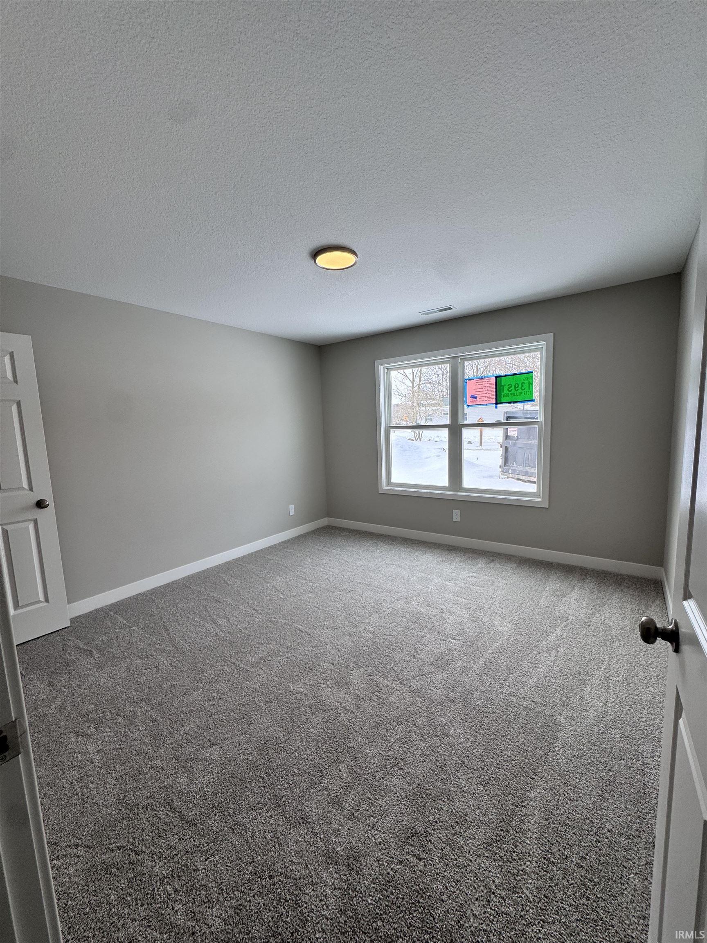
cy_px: 472
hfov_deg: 85.7
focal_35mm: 14
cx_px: 354
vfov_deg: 102.1
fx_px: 381
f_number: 2.2
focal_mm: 2.22
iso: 40
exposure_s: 1/185
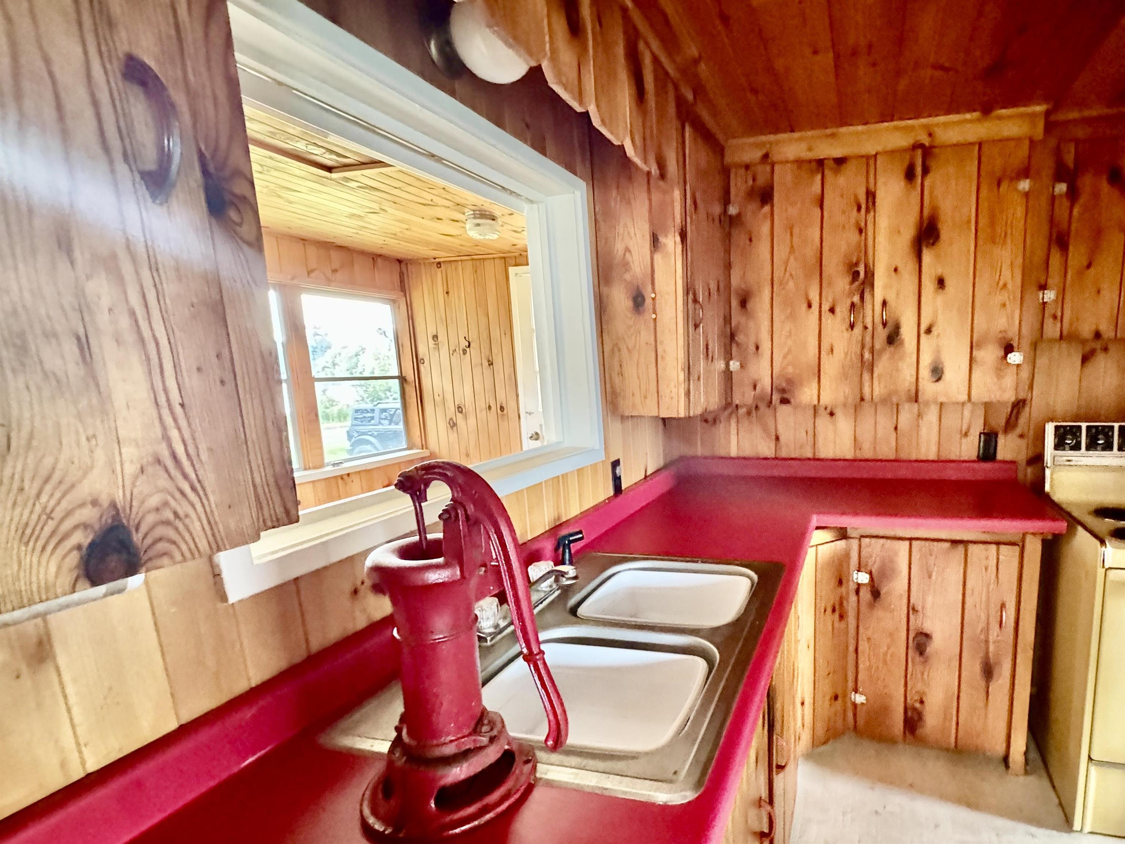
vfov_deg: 85.7
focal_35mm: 14
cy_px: 422
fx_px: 455
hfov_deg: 102.1
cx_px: 562
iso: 1250
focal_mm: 2.22
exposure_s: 1/59
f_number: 2.2
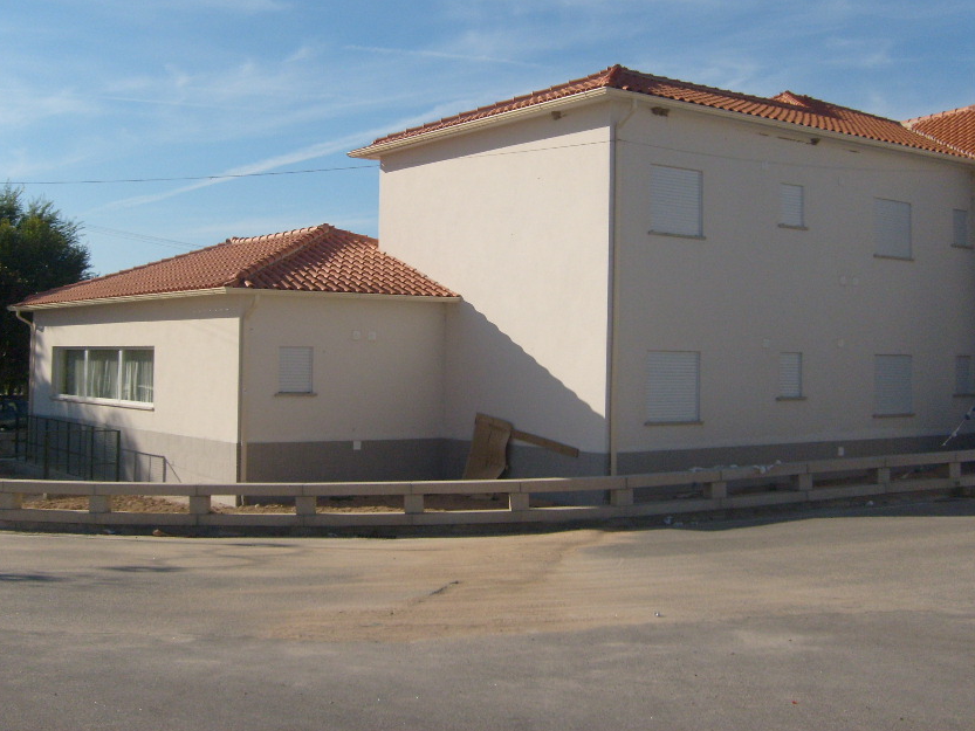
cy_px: 289
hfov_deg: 43.8
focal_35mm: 43
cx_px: 489
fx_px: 1211
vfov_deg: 33.5
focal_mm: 5.8
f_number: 7.1
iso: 80
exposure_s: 1/500
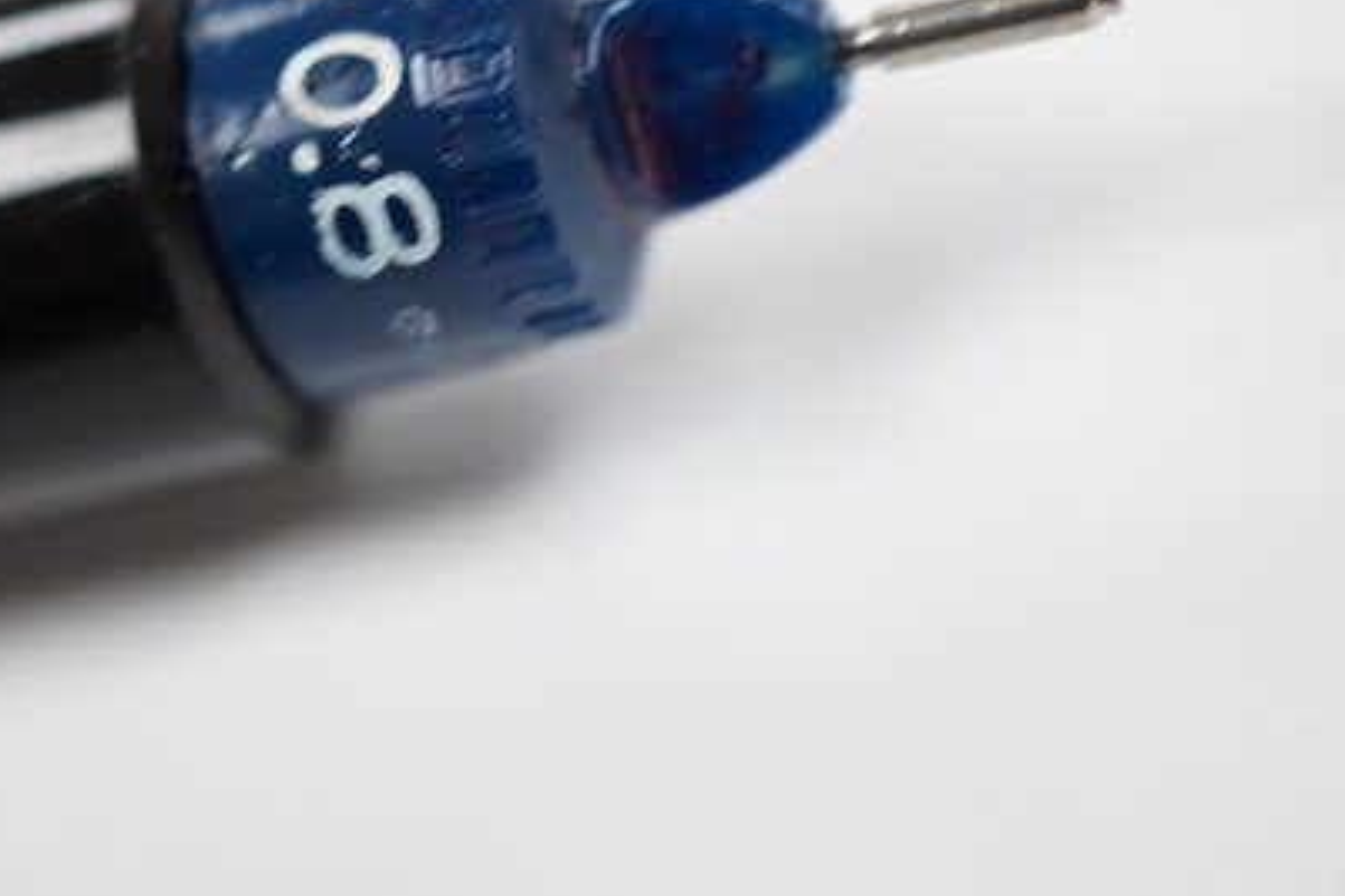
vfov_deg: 13.5
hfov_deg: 20.0
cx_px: 255
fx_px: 3772
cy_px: 158
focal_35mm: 101
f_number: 5
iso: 640
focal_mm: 30
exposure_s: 1/125
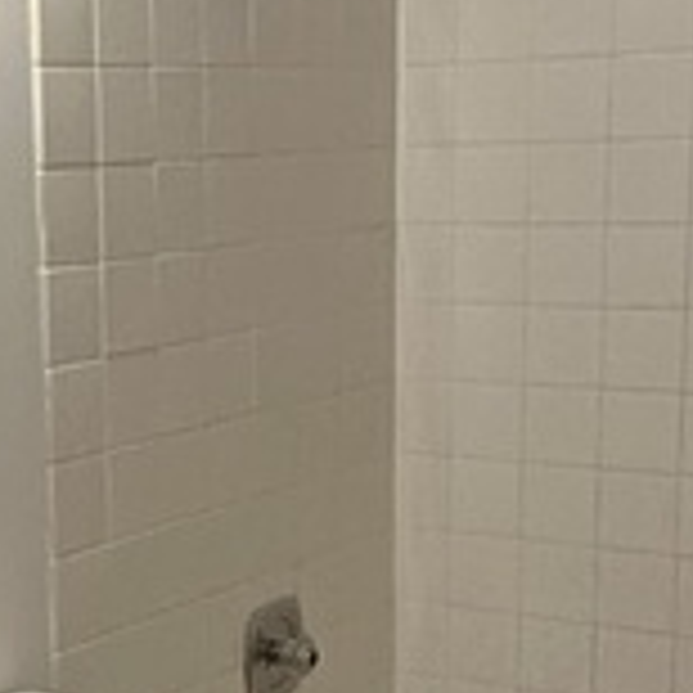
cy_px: 522
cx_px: -40
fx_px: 1971
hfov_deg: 19.2
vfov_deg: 19.8
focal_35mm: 87
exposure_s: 1/120
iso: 250
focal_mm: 2.22
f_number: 2.2
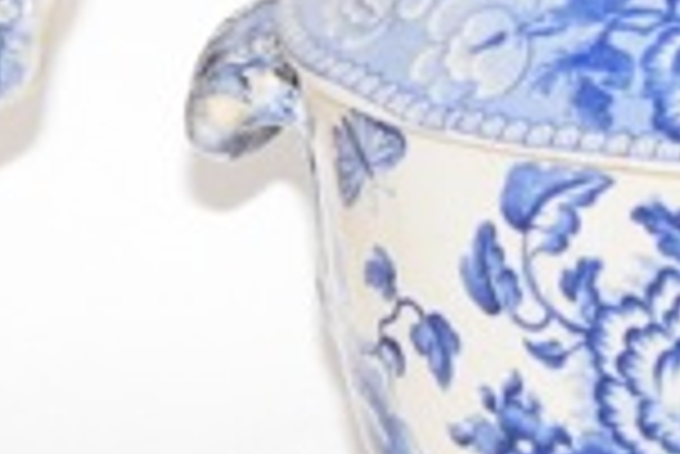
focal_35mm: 546
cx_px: -77
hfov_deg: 3.8
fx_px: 10329
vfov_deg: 2.5
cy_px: -101
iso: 3200
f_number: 5.6
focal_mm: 55
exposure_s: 1/60
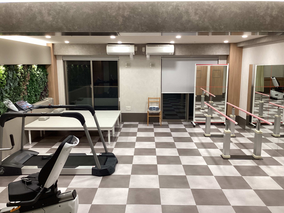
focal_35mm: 31
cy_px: 106
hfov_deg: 58.4
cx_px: 142
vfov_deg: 45.4
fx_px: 254
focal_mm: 3.3
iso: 80
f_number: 2.4
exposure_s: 1/60
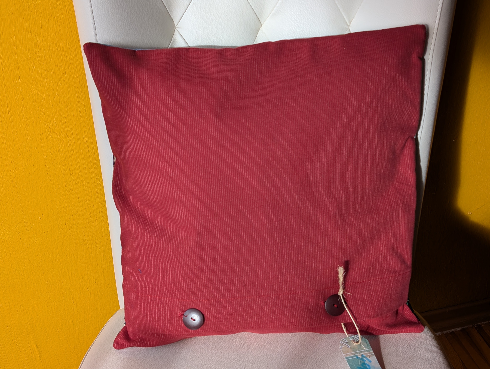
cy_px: 184
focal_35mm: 49
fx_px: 695
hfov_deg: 38.9
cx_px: 245
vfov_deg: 29.7
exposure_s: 1/265
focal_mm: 6.9
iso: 22
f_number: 1.68
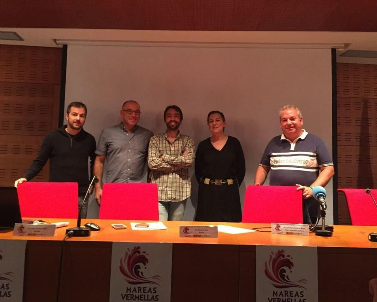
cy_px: 149
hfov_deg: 57.2
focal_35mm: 31
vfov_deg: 47.1
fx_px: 346
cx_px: 196
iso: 250
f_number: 2.2
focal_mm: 4.15
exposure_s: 1/33
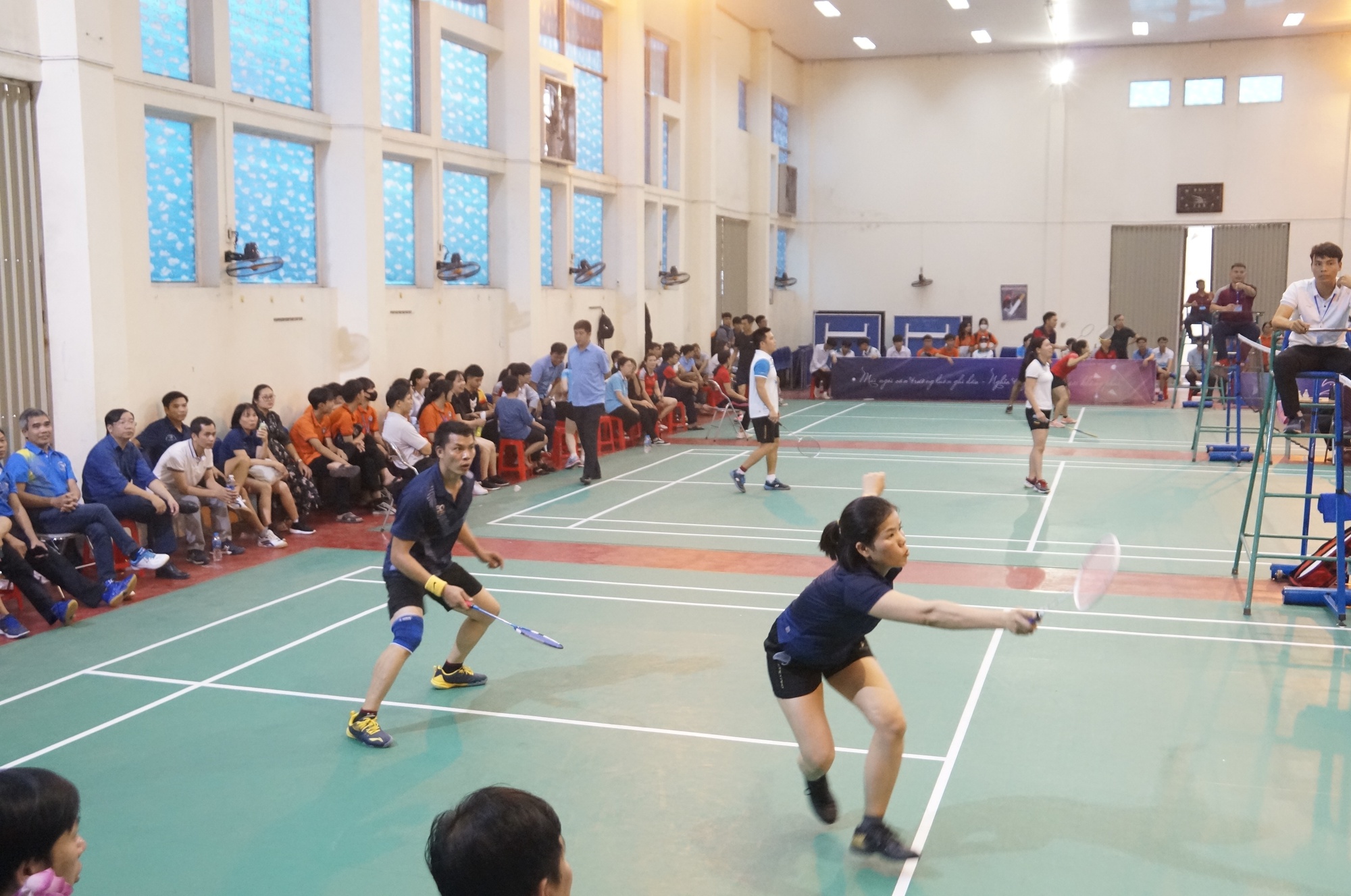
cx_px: 676
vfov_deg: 38.2
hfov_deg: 55.2
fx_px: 1293
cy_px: 448
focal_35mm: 34
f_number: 5
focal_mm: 23
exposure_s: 1/100
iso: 3200
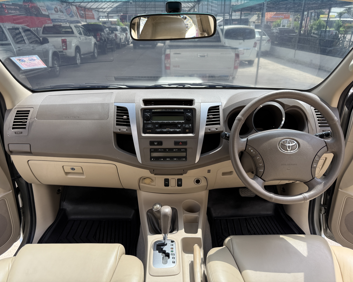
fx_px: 261
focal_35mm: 25
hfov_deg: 68.1
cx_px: 171
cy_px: 141
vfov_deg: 56.8
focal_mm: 6.76
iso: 80
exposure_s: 1/555
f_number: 1.78
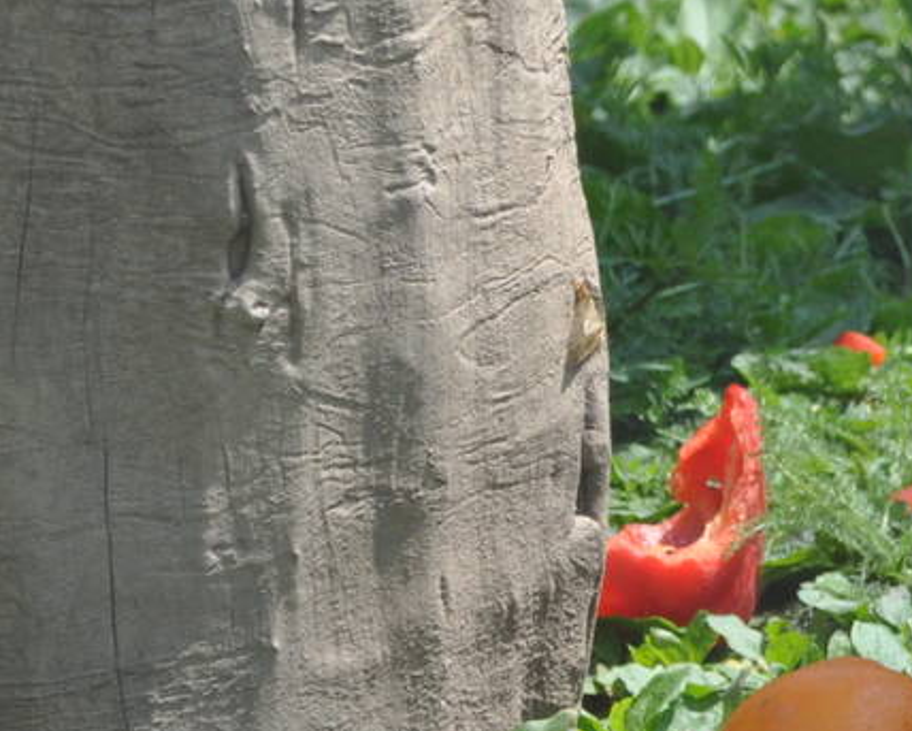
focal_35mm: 867
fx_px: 23411
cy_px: 293
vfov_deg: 1.8
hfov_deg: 2.2
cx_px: 1583
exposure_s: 1/1000
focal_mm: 165
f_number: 5
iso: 400
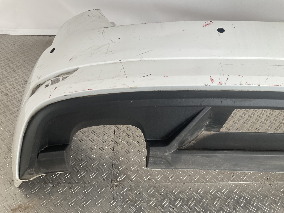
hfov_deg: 61.7
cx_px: 142
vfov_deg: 48.2
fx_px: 238
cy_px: 106
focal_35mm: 29
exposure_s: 1/120
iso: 25
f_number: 1.8
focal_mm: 3
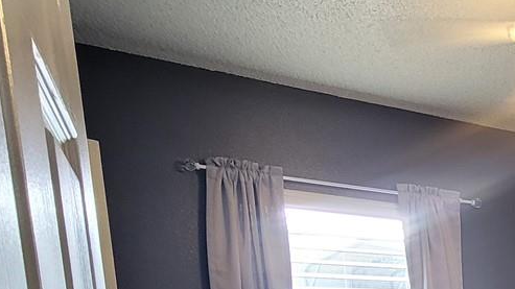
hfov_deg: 37.1
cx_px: 573
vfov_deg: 20.7
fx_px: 628
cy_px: 472
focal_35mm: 46
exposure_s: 1/60
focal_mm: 2.2
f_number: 2.2
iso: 200
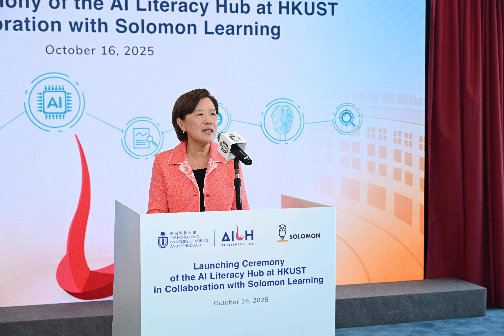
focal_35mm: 62
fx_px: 868
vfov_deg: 21.9
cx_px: 252
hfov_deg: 32.4
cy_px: 168
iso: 1250
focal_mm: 62
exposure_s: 1/200
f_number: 5.6
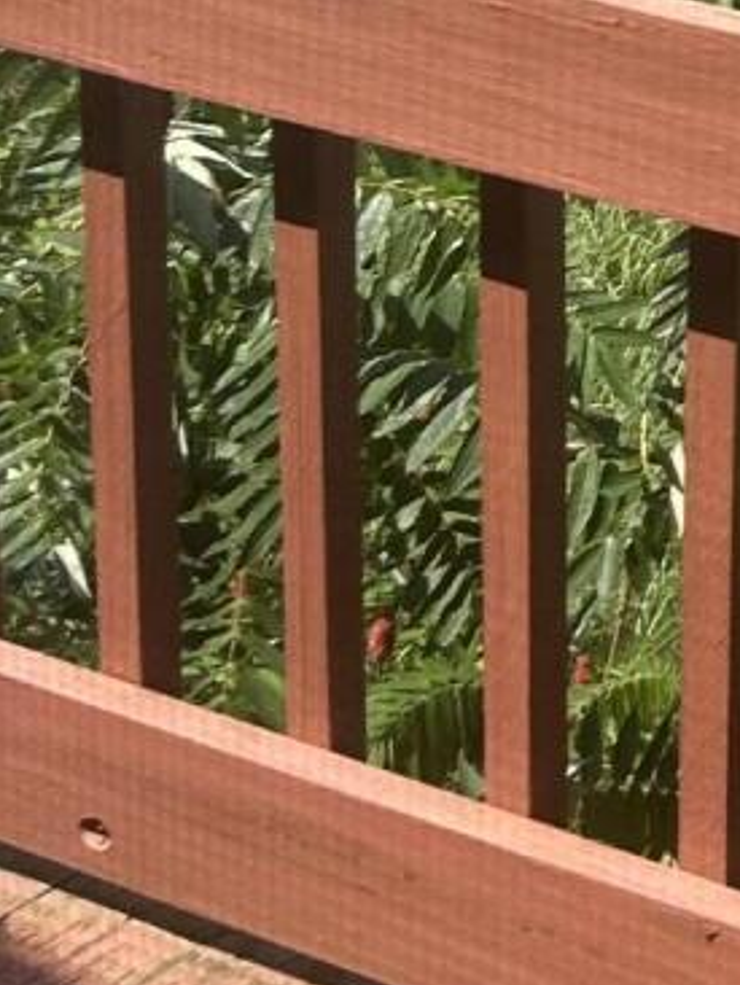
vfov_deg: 13.4
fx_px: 4043
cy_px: -328
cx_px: 1453
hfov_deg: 9.8
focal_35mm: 142
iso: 50
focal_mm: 5.7
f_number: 1.5
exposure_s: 1/1431
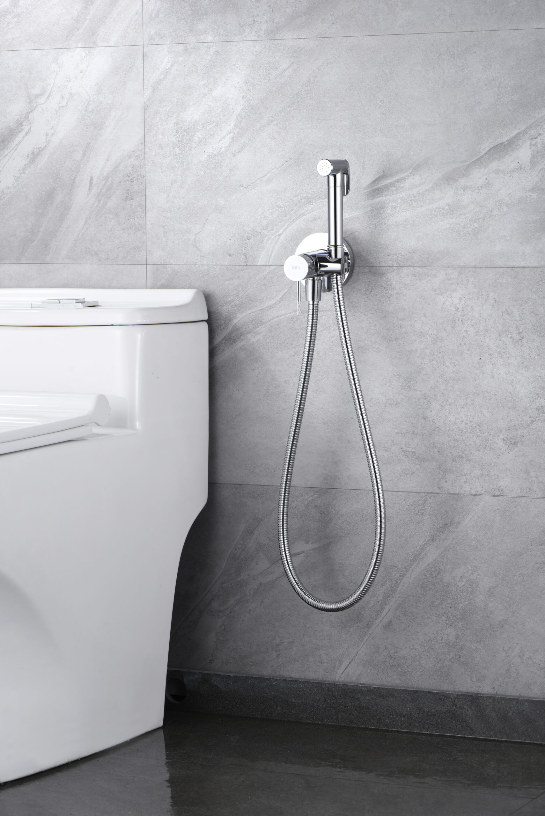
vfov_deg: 19.4
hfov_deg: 13.1
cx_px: 272
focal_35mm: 105
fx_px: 2382
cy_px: 408
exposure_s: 1/160
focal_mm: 105
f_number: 11
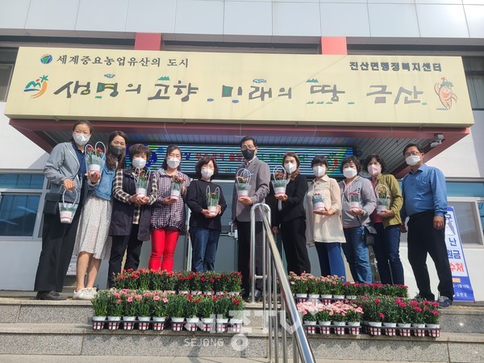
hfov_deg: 67.3
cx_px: 242
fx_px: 364
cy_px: 182
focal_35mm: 26
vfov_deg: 53.1
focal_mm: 5.4
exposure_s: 1/2302
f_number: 1.8
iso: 40
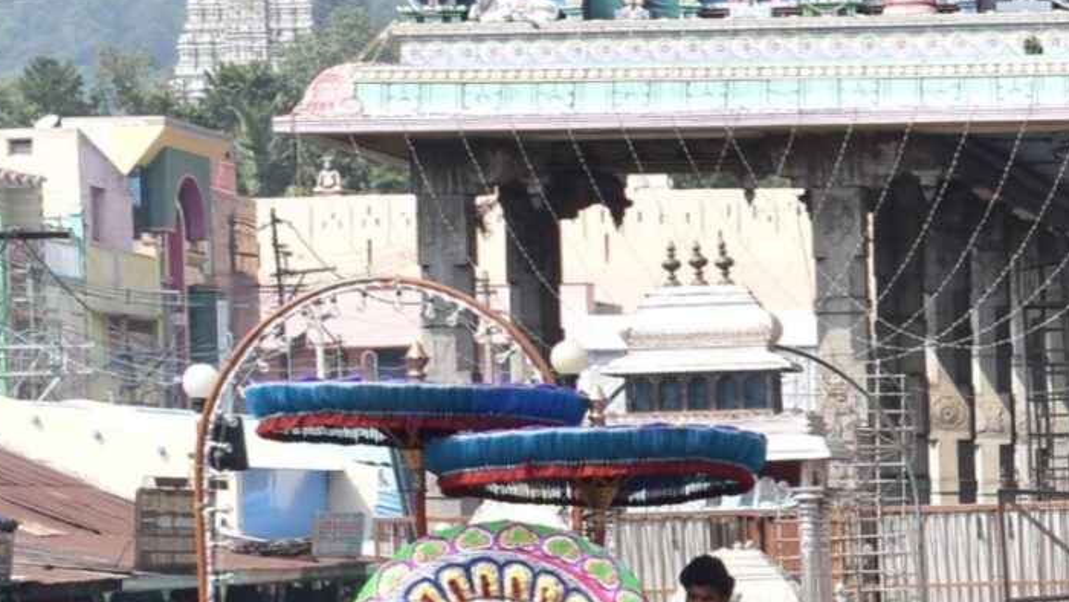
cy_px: 613
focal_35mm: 184
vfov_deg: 6.6
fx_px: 5216
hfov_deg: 11.3
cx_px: 1565
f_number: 13
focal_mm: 32
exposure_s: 1/160
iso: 200
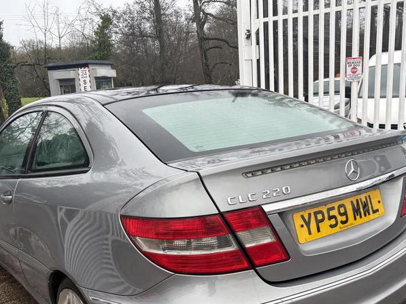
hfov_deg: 47.8
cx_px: 212
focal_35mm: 39
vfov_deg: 36.3
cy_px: 214
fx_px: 458
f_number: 1.6
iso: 64
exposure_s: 1/121
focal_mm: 5.96
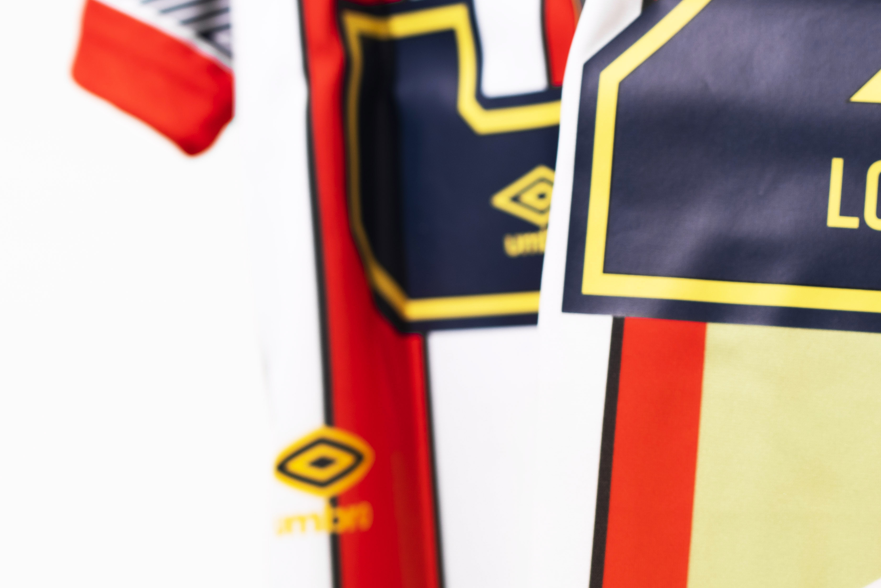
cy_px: 187
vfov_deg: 16.4
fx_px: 2032
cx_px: 891
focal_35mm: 83
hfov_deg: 23.4
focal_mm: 35
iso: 100
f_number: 2.8
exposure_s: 1/160
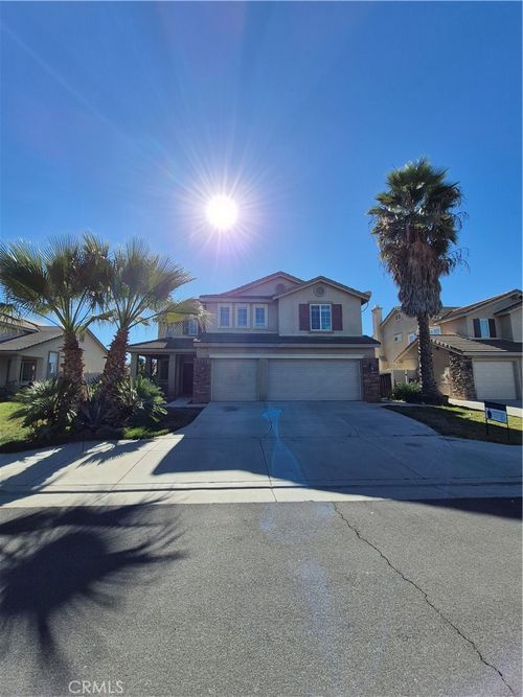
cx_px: 262
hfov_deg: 89.9
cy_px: 348
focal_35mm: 13
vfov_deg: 106.2
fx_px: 262
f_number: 2.2
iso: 50
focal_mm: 1.74
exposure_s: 1/2216
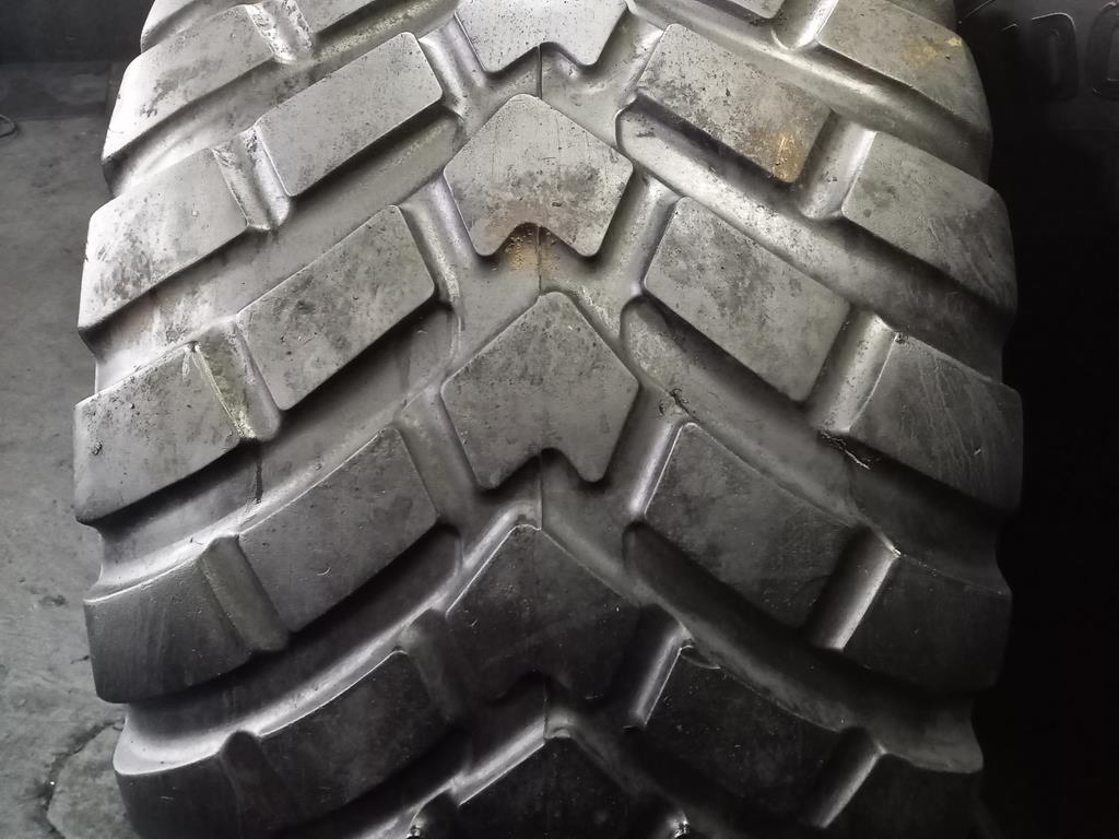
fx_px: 808
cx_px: 560
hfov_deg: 69.4
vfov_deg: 54.9
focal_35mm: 25
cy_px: 420
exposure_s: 1/20
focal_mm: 4.65
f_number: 1.8
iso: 1250
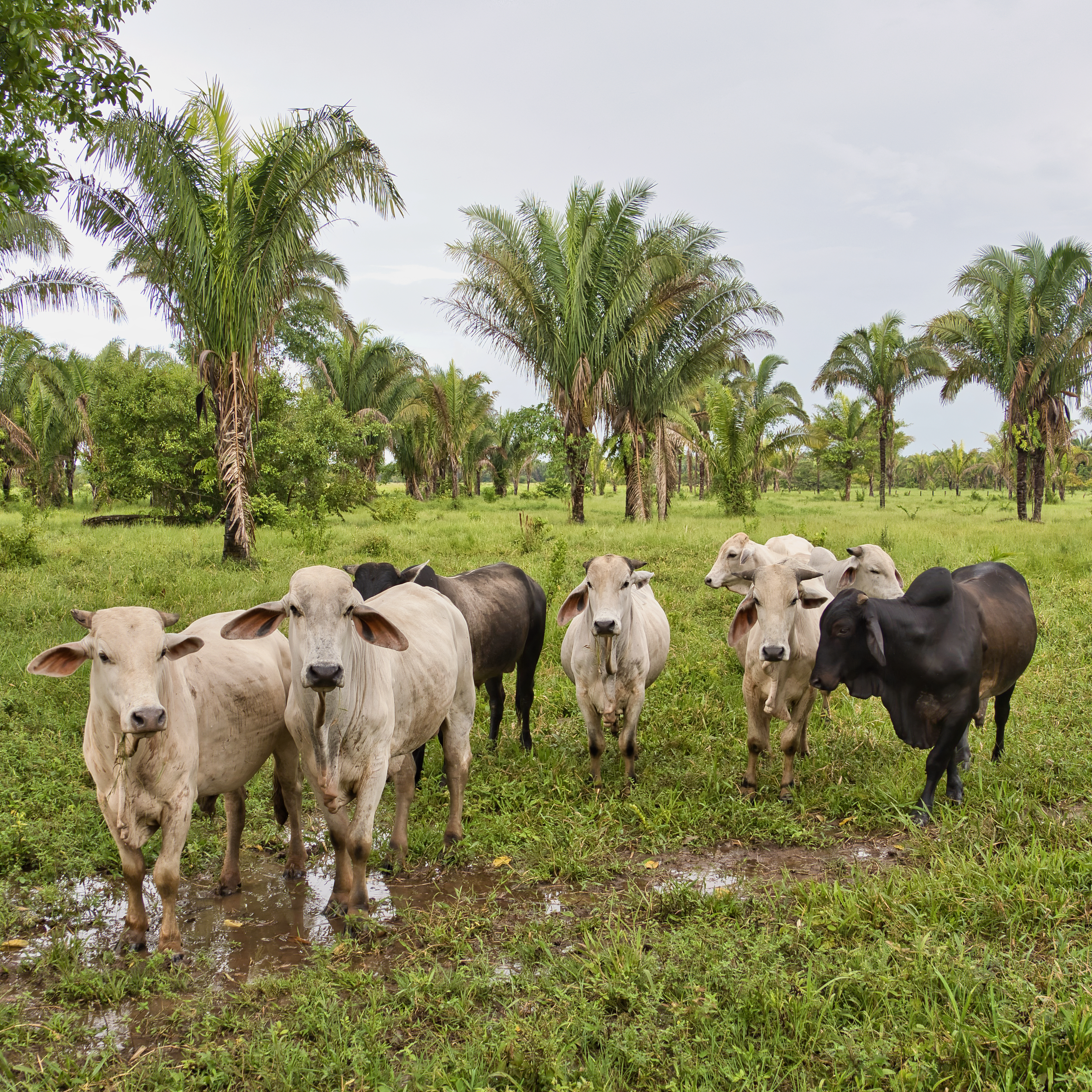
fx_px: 1285
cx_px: 564
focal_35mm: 36
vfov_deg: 46.0
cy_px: 551
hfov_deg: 46.0
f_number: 4.5
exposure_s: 1/80
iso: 200
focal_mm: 15
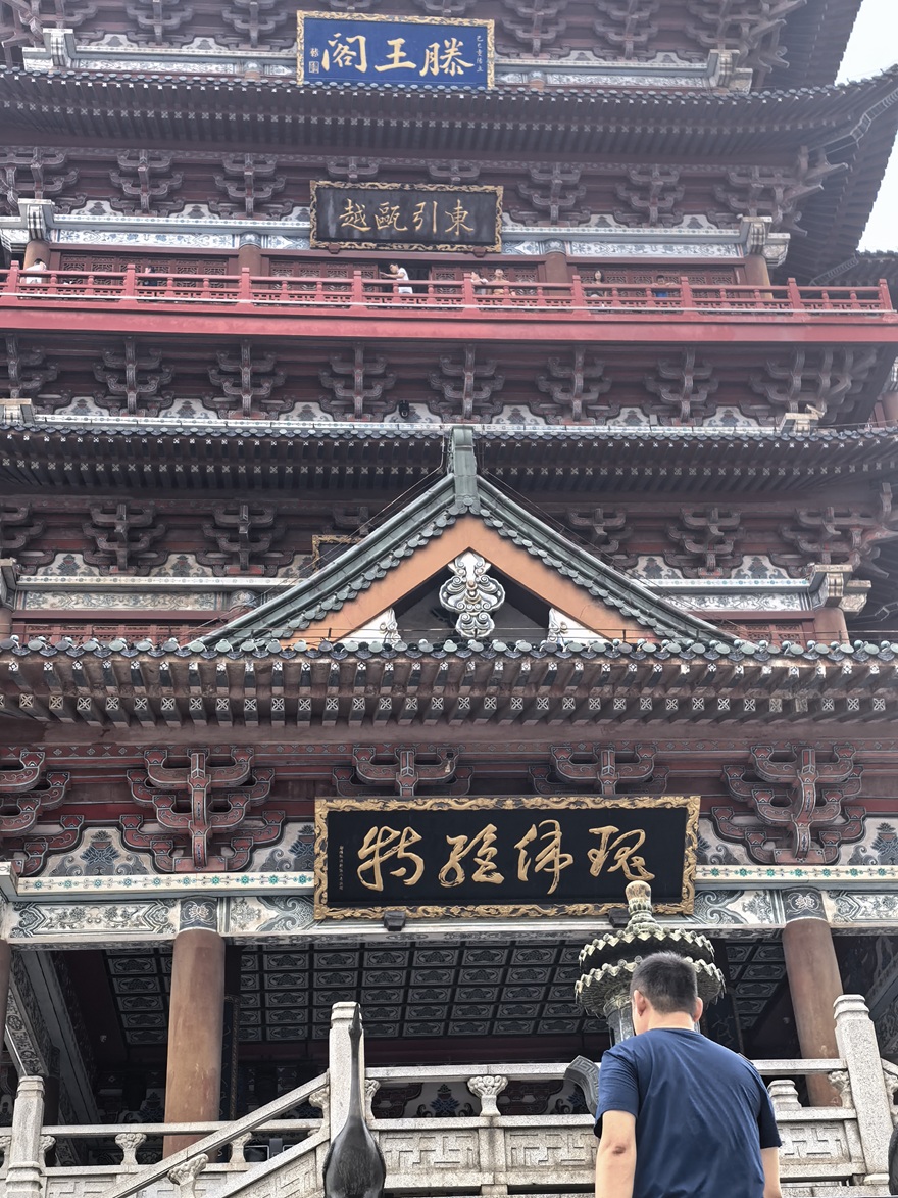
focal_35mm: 47
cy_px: 599
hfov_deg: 30.9
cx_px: 449
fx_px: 1625
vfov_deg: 40.4
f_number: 2
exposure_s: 1/313
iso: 50
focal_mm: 5.75
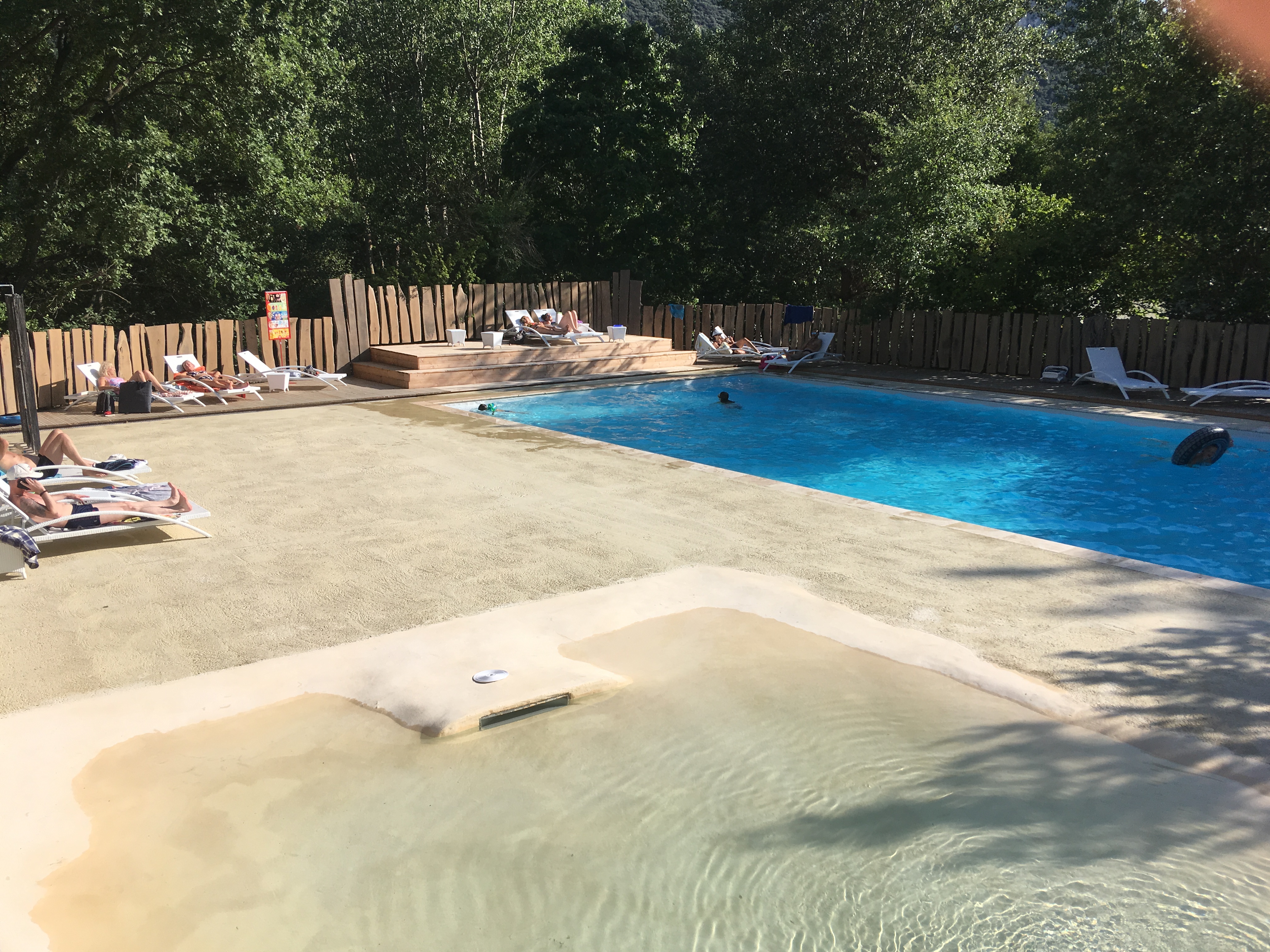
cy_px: 476
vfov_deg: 48.2
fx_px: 1064
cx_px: 635
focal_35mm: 29
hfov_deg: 61.7
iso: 25
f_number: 2.2
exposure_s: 1/1672
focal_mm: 4.15
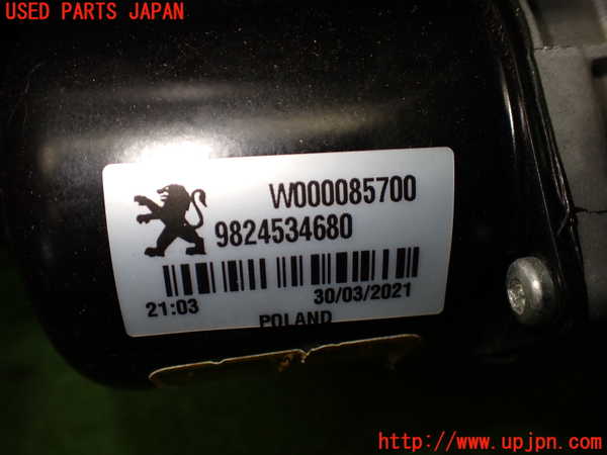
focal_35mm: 30
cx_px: 304
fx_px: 526
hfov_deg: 60.0
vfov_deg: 46.8
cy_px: 228
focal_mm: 5.4
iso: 160
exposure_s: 1/125
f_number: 2.3
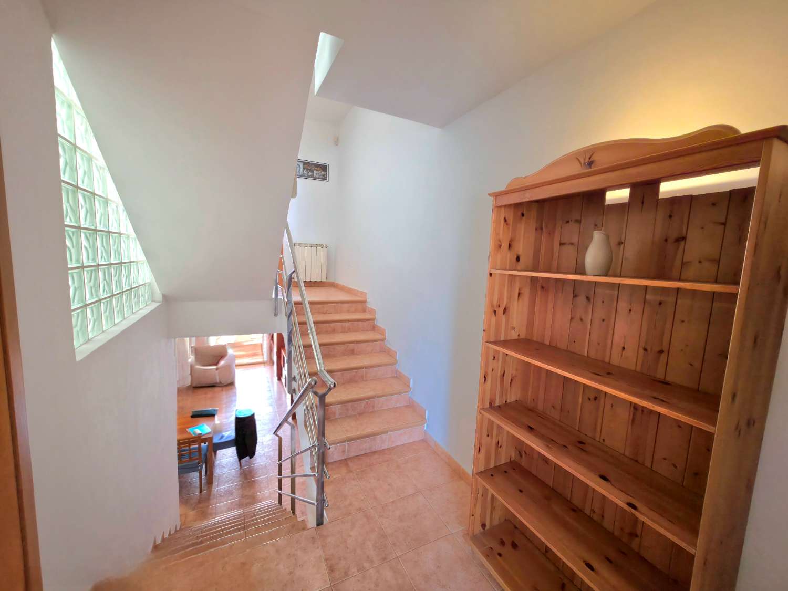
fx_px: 296
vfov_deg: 89.9
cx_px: 394
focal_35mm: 13
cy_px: 296
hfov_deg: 106.2
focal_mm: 2.2
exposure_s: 1/33.4
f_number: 1.9
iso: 125
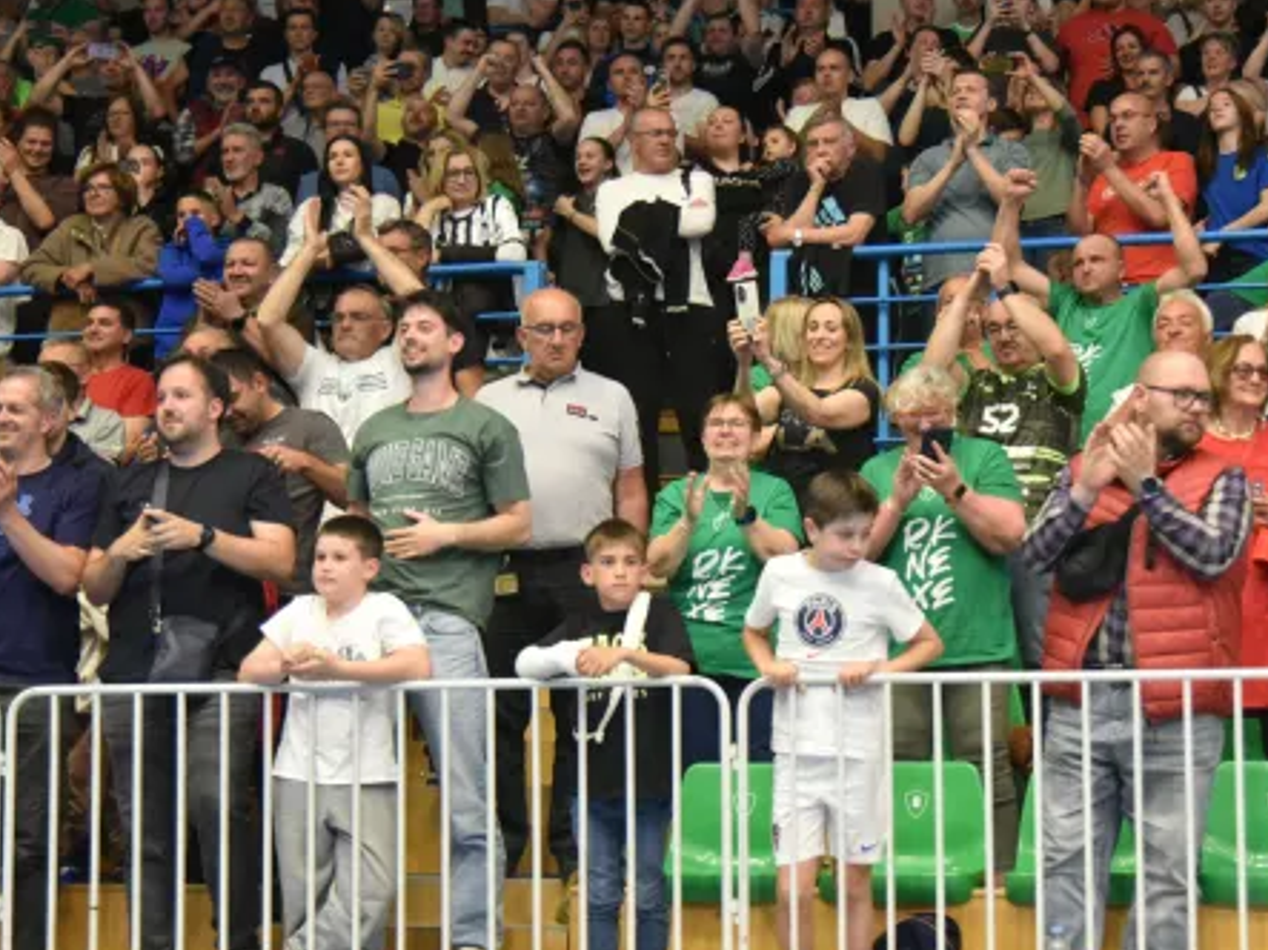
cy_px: 372
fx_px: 2563
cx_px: 779
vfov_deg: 21.0
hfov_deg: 27.7
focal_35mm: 70
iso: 5000
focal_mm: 52
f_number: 4
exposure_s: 1/250
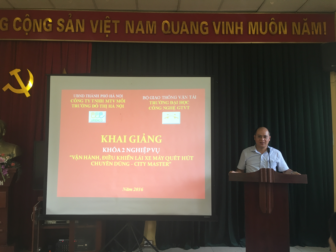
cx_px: 168
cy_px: 126
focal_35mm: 29
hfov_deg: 61.7
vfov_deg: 48.2
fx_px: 281
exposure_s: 1/33
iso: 100
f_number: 2.2
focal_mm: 4.15
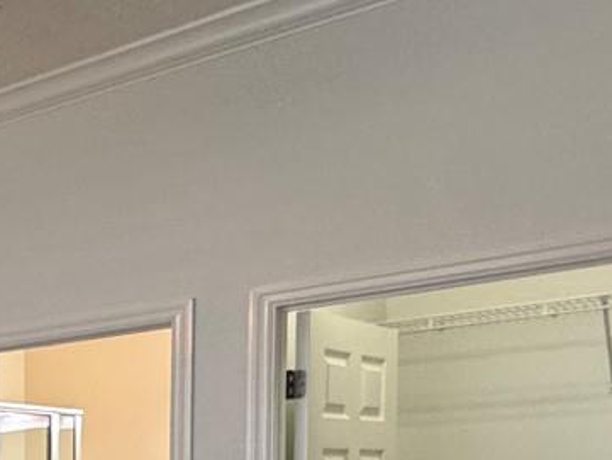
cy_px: 611
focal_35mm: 62
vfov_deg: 21.3
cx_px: -522
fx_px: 1097
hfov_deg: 20.5
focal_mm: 2.22
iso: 200
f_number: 2.2
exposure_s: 1/60
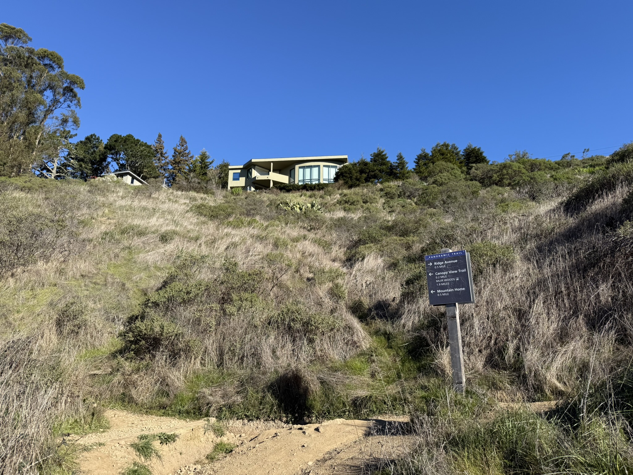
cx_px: 316
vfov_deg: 56.8
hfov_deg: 71.6
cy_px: 238
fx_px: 439
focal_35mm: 24
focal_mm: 6.76
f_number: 1.78
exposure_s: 1/2907
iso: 80
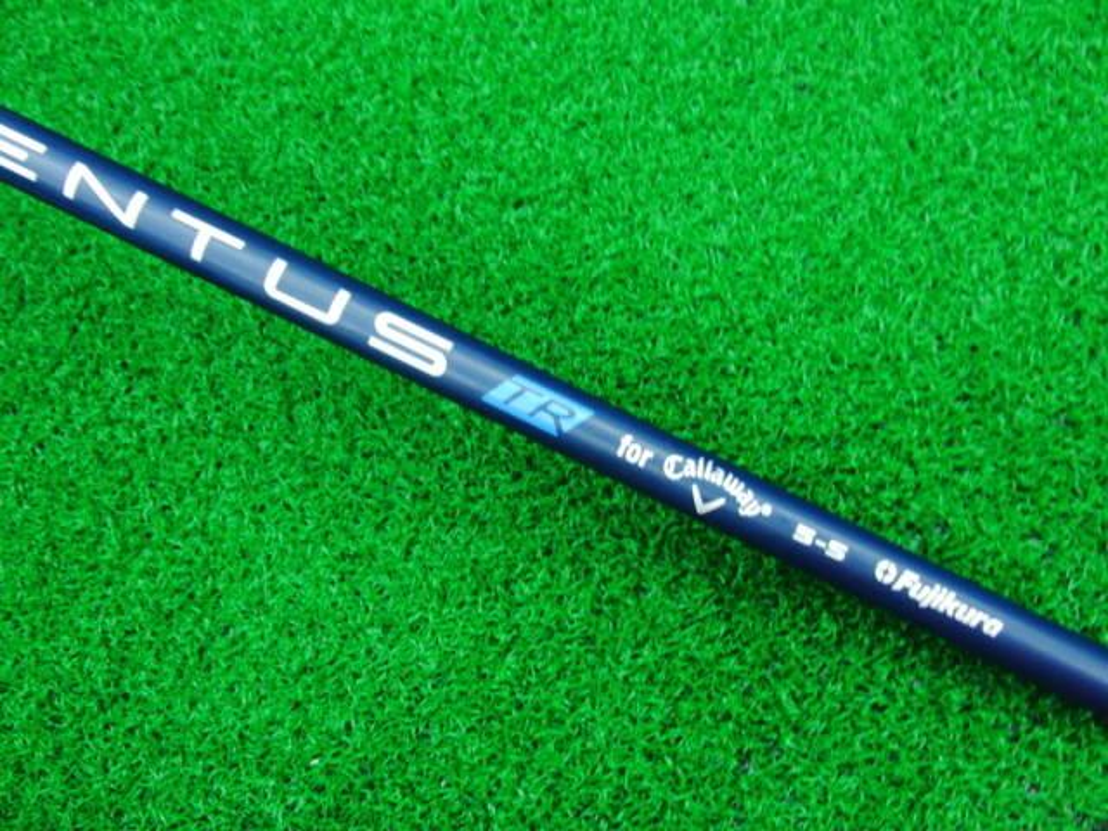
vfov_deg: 38.7
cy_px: 416
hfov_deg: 50.1
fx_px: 1184
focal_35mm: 37
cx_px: 554
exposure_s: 1/25
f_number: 3.6
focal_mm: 6.42
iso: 400
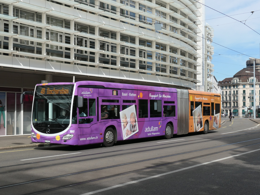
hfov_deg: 41.2
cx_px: 114
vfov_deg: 31.5
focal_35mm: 46
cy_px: 98
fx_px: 346
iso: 200
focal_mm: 15.4
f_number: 5.6
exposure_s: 1/800
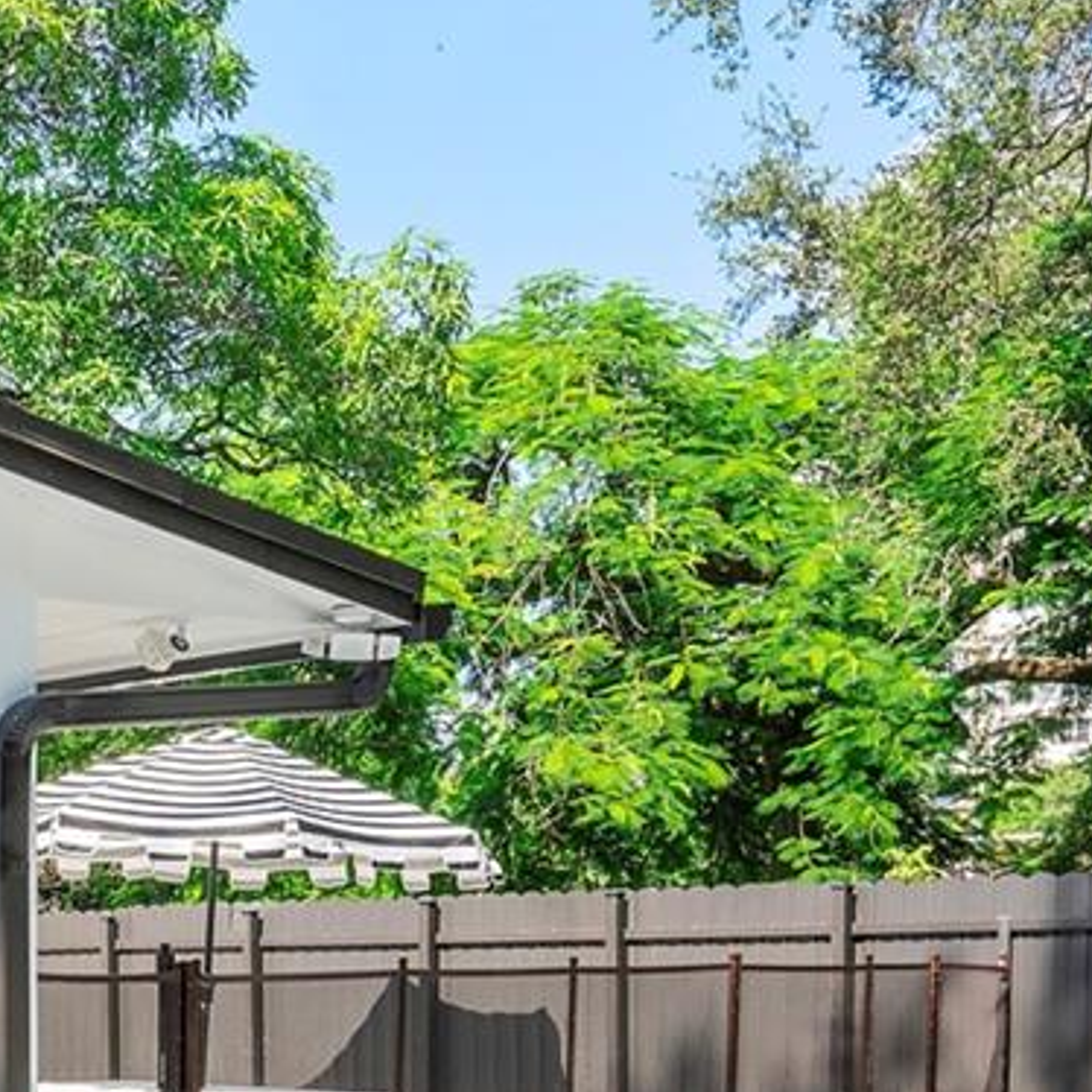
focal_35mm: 69
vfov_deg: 23.9
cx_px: -126
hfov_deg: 23.4
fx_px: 2463
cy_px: 1098
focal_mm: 19
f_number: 10
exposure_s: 1/80
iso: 100
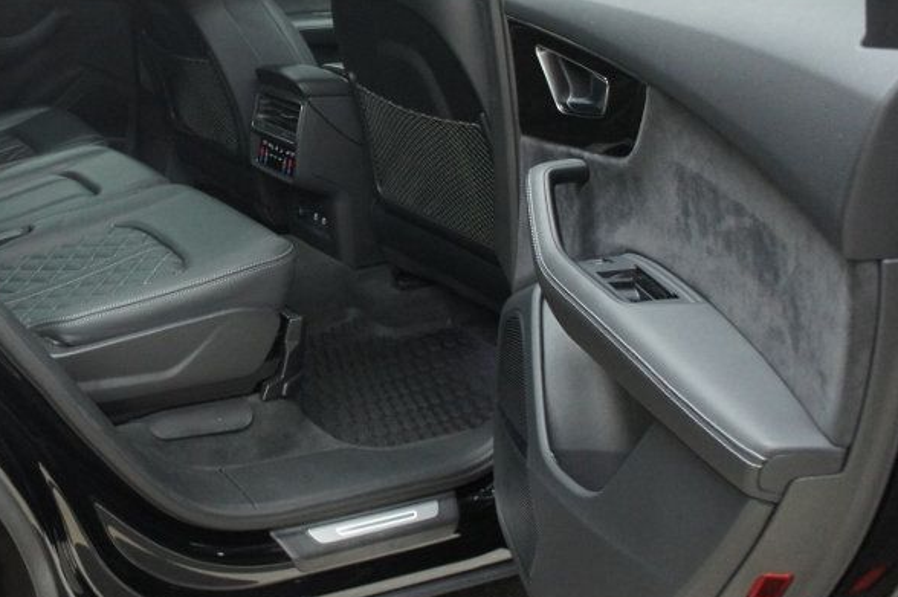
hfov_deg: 39.9
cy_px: 211
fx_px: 1171
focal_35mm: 47
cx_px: 153
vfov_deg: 28.5
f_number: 3.5
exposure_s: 1/30
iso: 1600
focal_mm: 18
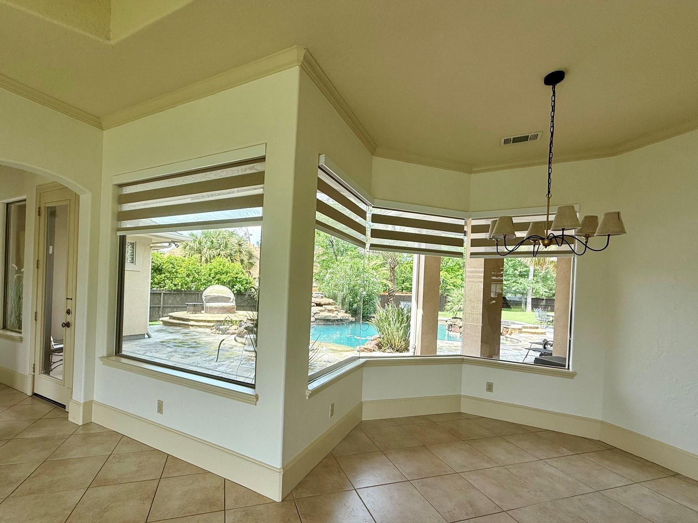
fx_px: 323
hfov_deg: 94.4
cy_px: 291
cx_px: 326
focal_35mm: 16
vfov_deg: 77.8
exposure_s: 1/445
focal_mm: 2.22
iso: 50
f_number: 2.2
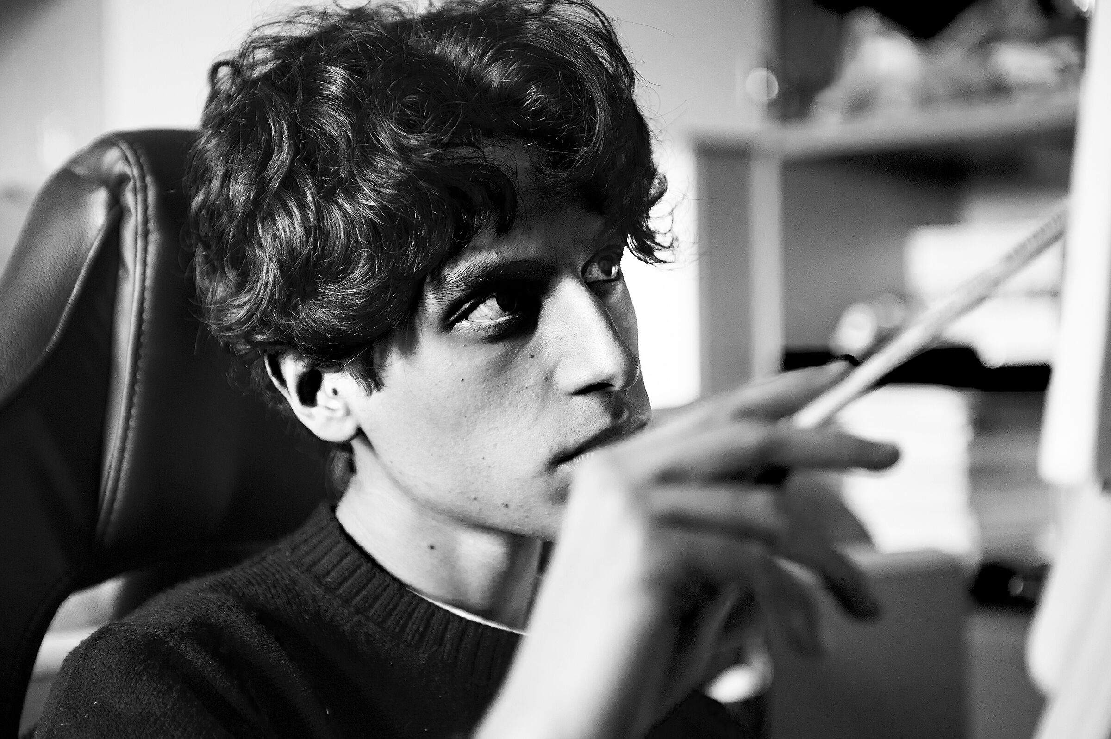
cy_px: 370
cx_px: 556
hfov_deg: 28.9
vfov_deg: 19.4
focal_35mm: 70
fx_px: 2159
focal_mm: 70
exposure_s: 1/50
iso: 1250
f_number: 2.8
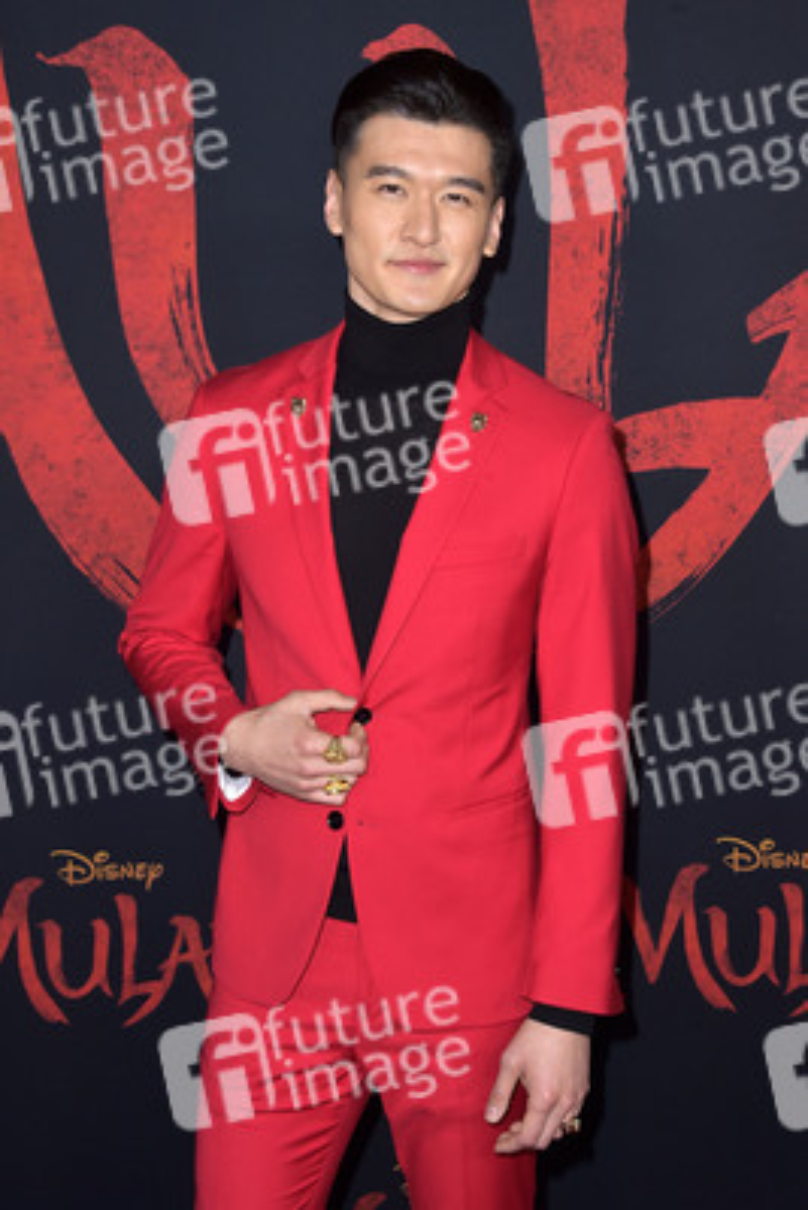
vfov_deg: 30.9
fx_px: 2186
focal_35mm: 65
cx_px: 404
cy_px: 605
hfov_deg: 20.9
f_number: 7.1
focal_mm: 65
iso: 400
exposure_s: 1/250
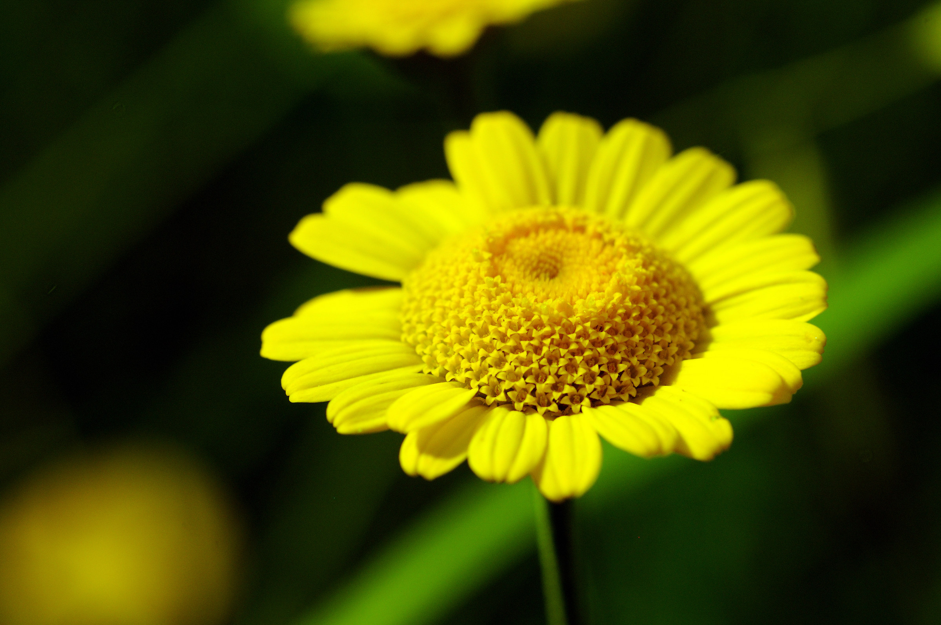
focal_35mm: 135
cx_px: 470
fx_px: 3524
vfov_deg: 10.1
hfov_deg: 15.2
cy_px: 312
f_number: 10
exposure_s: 1/800
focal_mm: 90
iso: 400
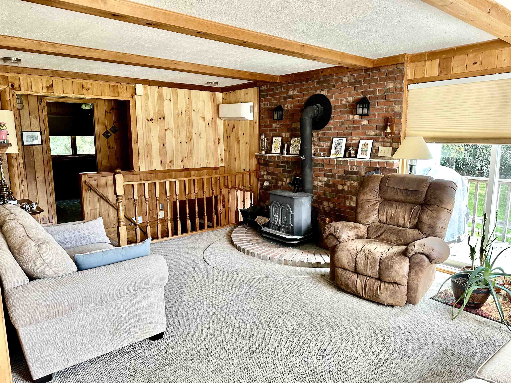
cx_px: 256
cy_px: 192
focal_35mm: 24
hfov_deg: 71.6
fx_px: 354
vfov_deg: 56.8
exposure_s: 1/121
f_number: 1.78
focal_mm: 6.86
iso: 160
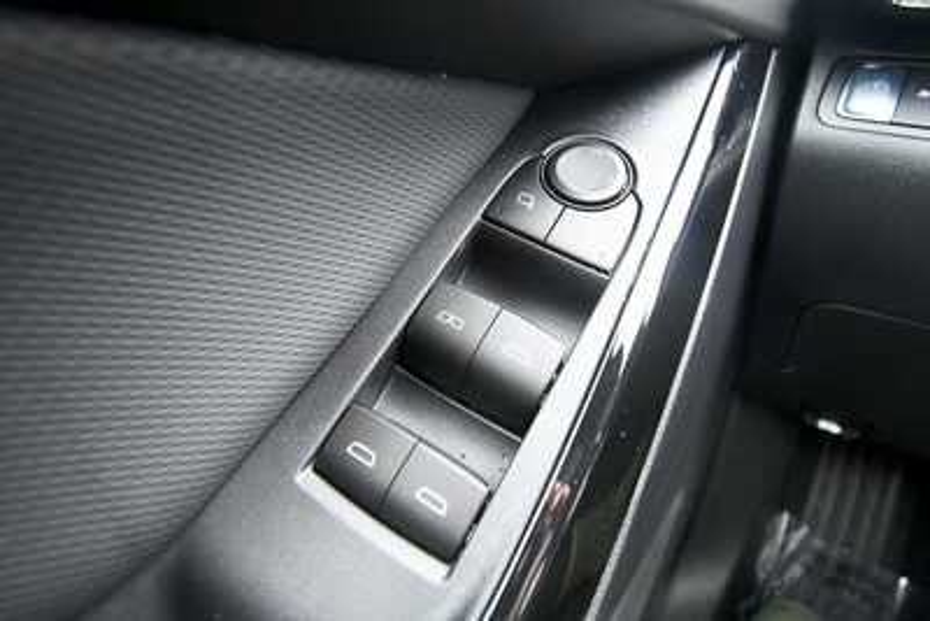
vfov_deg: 67.4
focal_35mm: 18
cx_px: 465
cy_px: 310
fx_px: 465
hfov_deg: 90.0
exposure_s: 1/80
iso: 3200
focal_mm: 12
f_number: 4.8
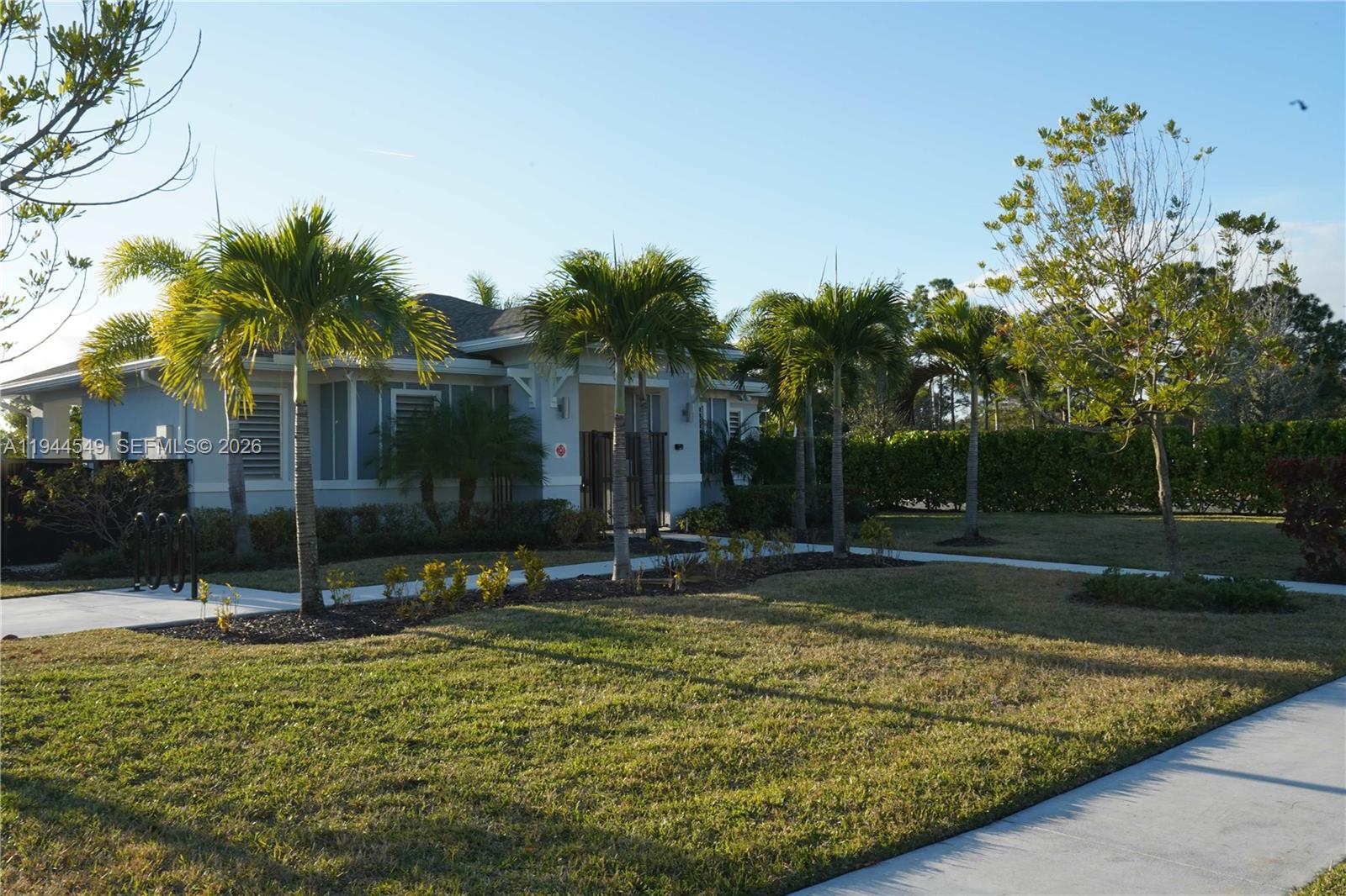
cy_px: 448
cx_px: 673
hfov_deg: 58.7
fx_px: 1196
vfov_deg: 41.1
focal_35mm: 32
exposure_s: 1/40
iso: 250
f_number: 22
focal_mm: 32
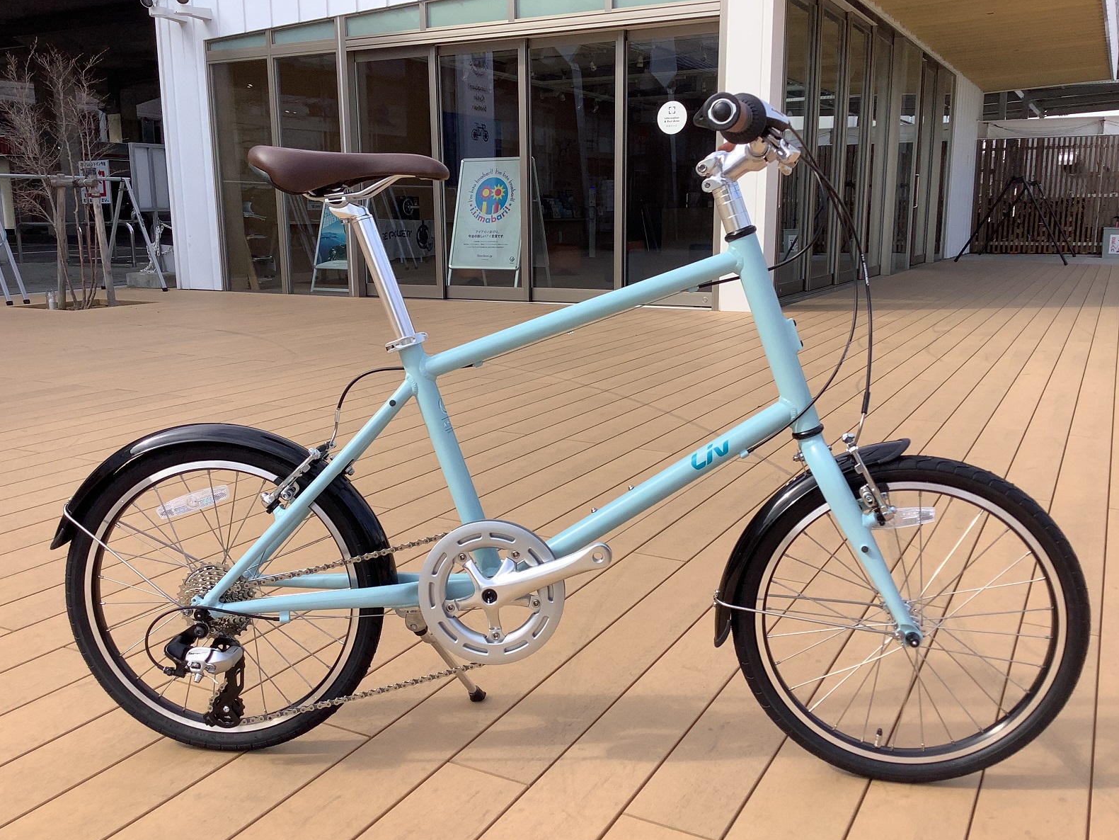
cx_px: 555
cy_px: 430
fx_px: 1035
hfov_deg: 56.8
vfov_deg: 44.2
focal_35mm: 32
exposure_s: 1/905
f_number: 2.4
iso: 25
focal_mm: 3.3
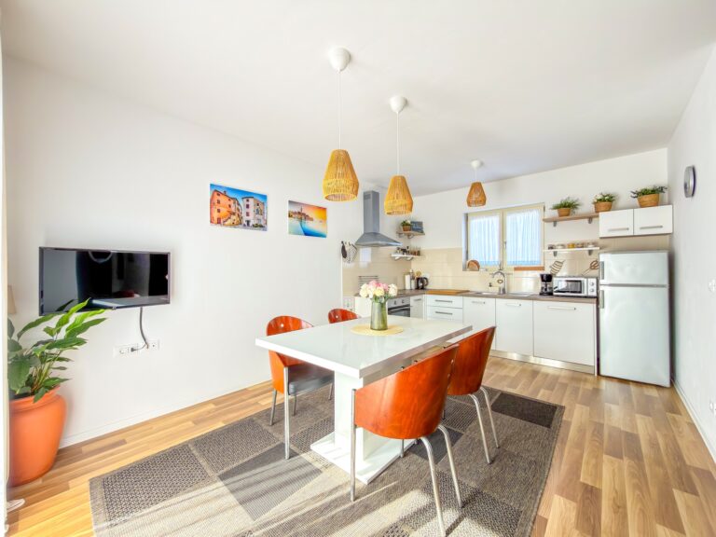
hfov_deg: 102.1
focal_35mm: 14
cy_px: 268
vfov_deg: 85.7
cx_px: 358
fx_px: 290
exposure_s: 1/60
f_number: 2.2
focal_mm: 2.22
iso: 50
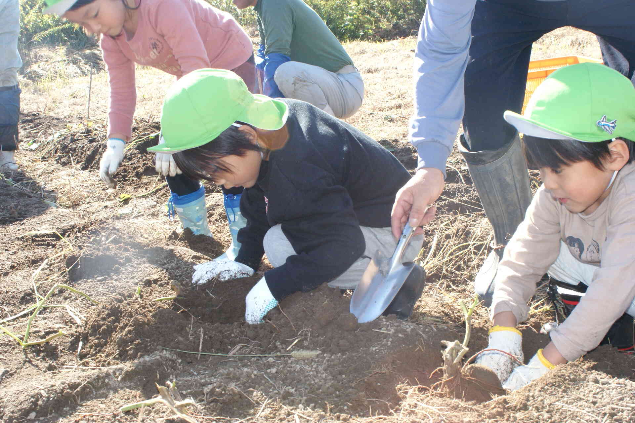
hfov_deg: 46.4
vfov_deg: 31.9
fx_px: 741
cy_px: 212
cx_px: 318
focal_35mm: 42
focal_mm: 28
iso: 800
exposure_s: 1/125
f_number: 13
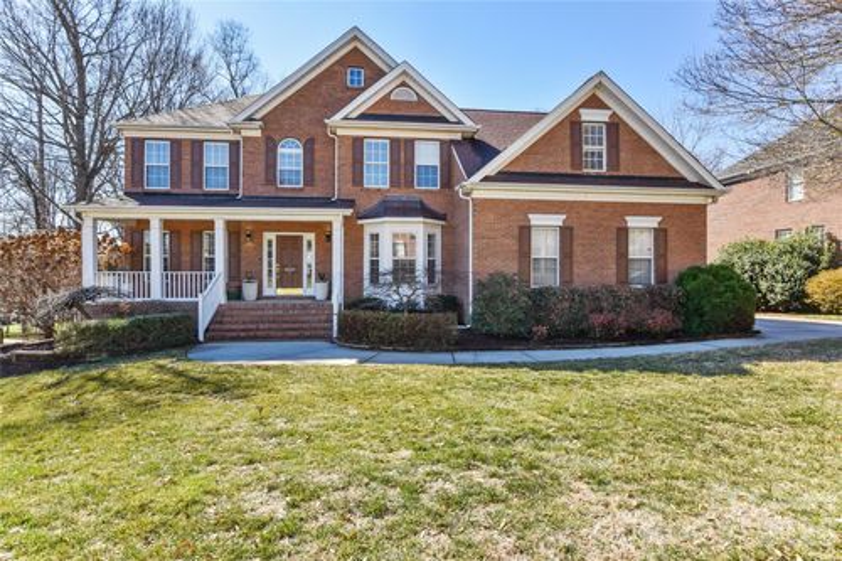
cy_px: 280
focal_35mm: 17
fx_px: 403
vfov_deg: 69.6
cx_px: 421
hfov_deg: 92.5
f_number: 7.1
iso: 100
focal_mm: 11.5
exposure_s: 1/200
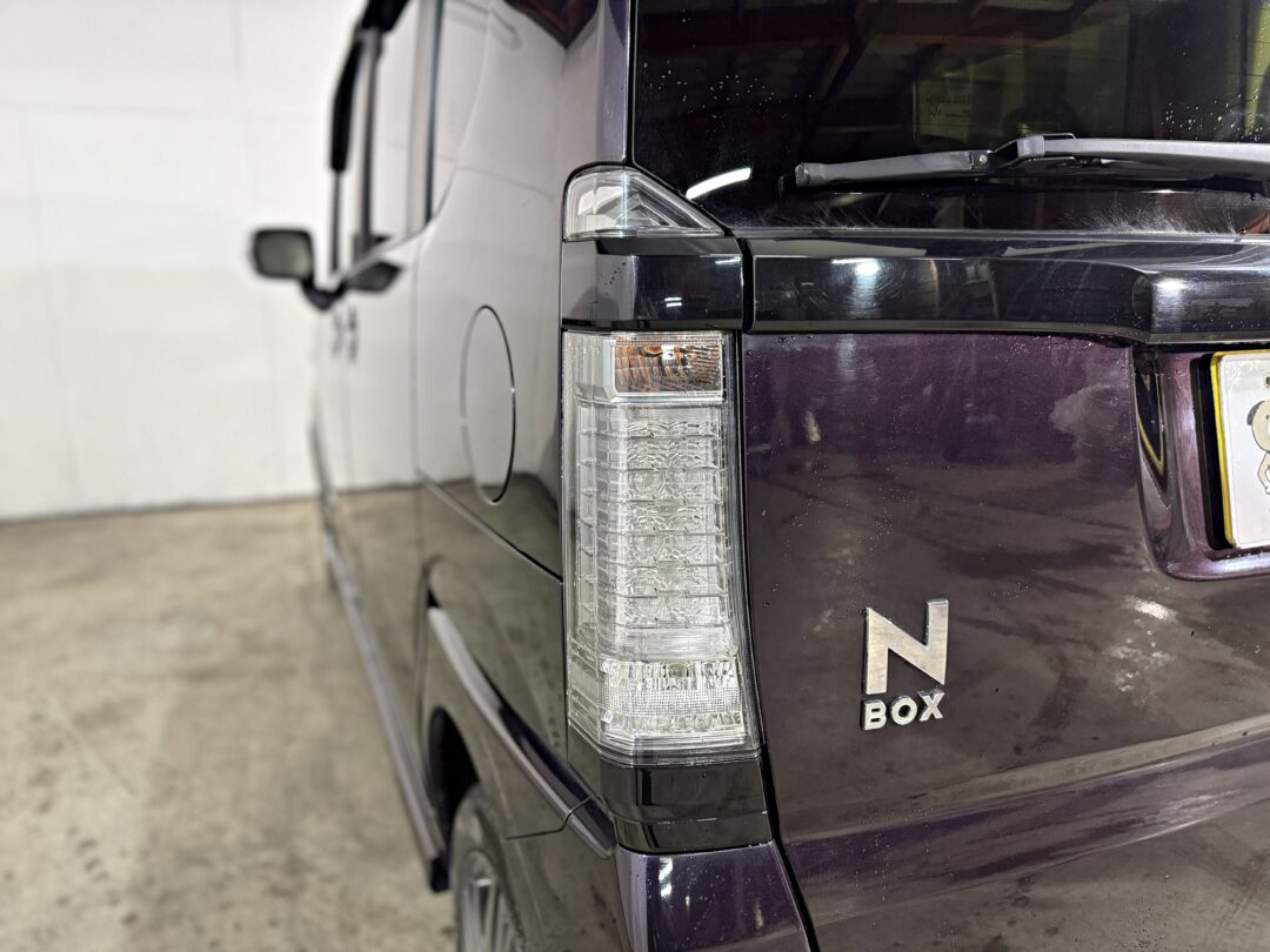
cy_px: 476
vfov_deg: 56.8
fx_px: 881
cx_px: 635
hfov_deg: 71.6
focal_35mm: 24
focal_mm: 6.76
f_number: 1.78
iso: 400
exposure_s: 1/50
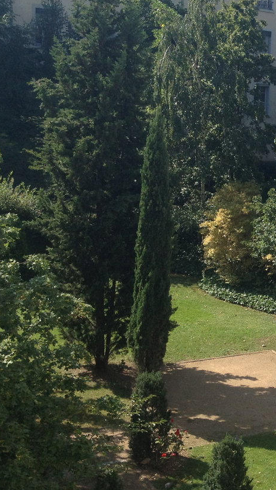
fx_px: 962
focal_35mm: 74
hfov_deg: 14.7
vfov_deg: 28.6
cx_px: 463
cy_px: 241
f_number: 2.4
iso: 64
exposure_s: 1/849
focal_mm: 4.28
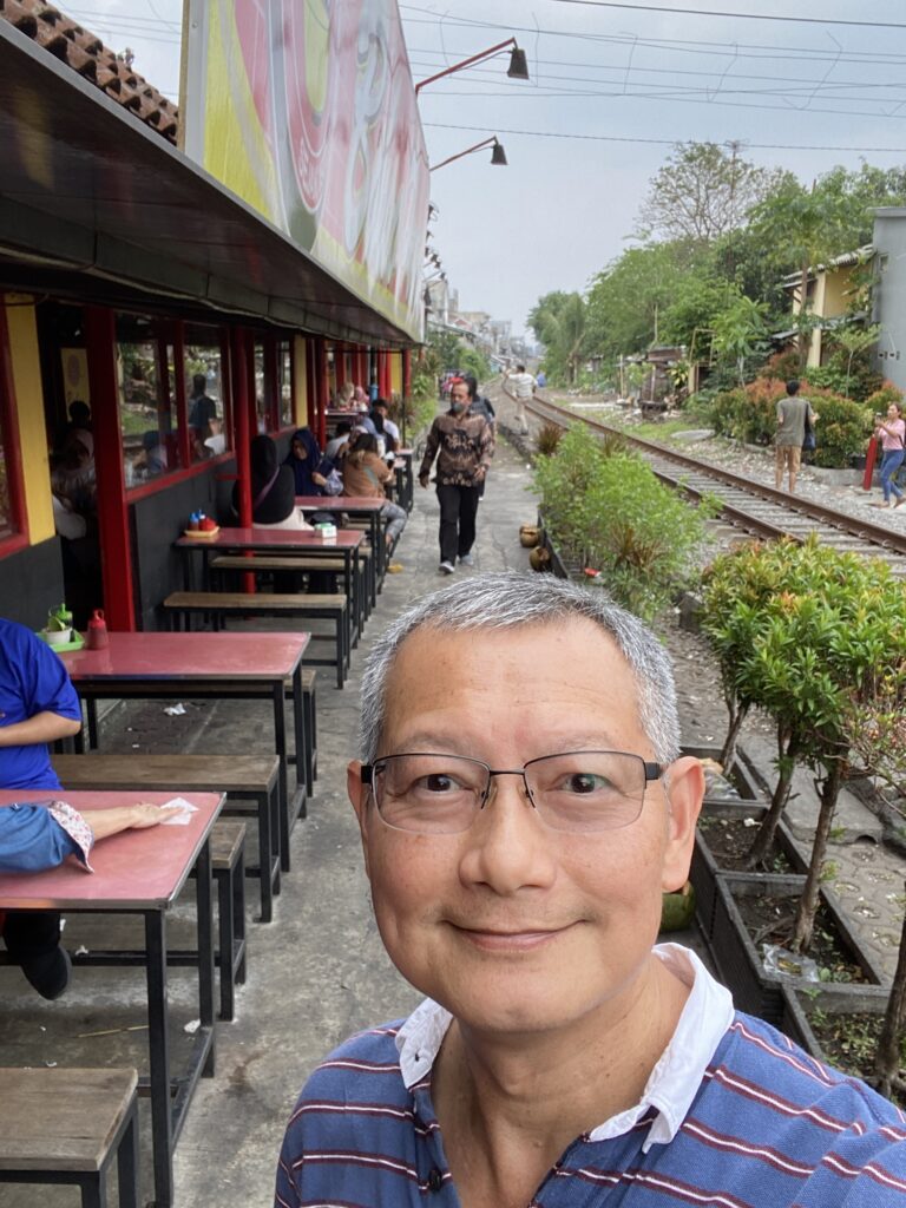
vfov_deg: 60.0
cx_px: 453
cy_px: 604
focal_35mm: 30
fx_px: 1047
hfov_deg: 46.8
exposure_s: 1/266
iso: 25
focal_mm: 2.71
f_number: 2.2
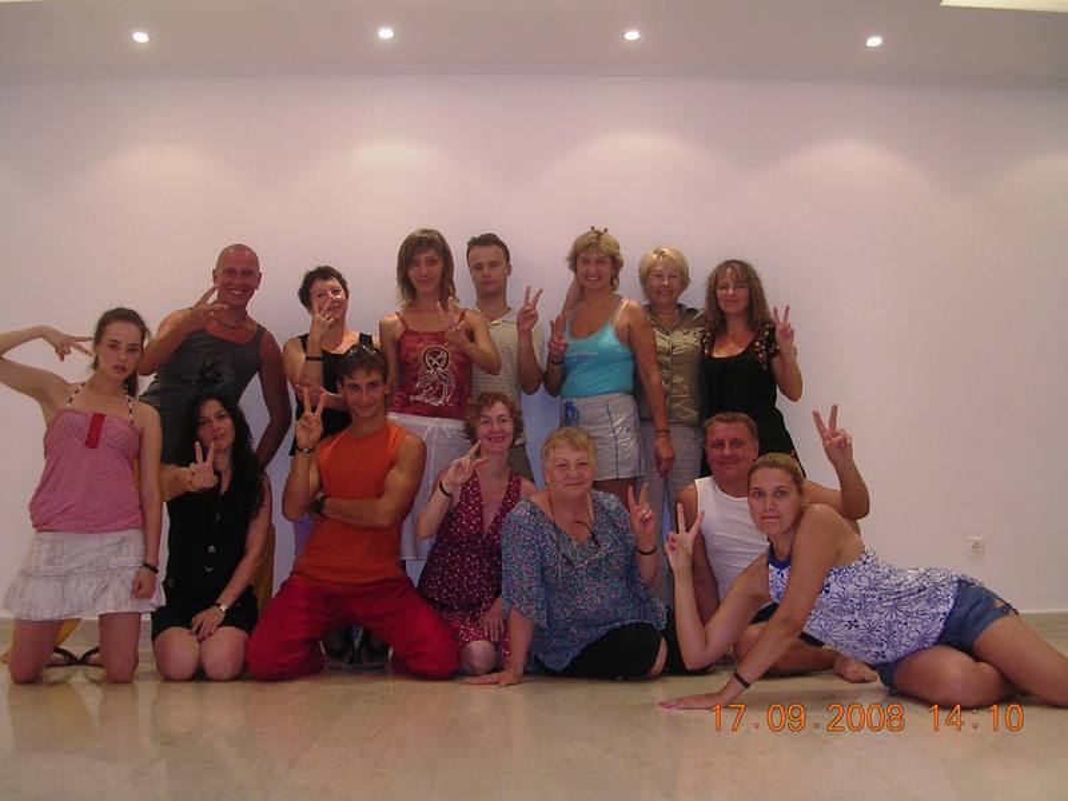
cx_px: 534
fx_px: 1172
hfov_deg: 49.0
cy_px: 400
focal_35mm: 38
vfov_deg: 37.7
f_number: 2.8
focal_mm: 5.8
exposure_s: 1/30
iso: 100
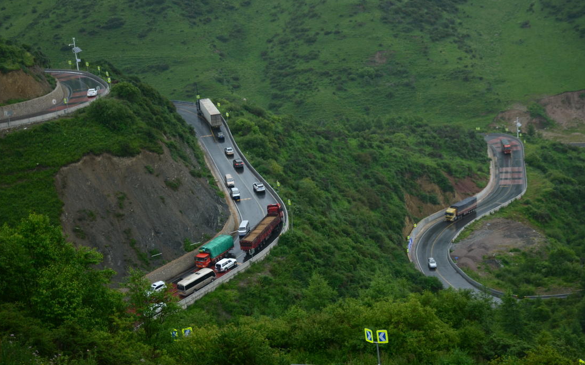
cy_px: 175
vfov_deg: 20.6
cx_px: 311
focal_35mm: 63
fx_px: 1004
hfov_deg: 32.5
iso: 125
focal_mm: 38
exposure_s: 1/25
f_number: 5
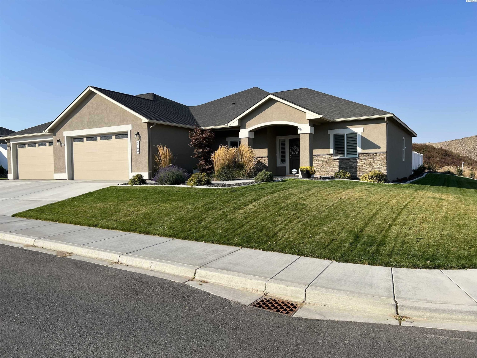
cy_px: 179
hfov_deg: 67.3
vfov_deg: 53.1
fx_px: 358
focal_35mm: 26
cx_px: 238
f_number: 1.5
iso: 50
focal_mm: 5.7
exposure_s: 1/4444
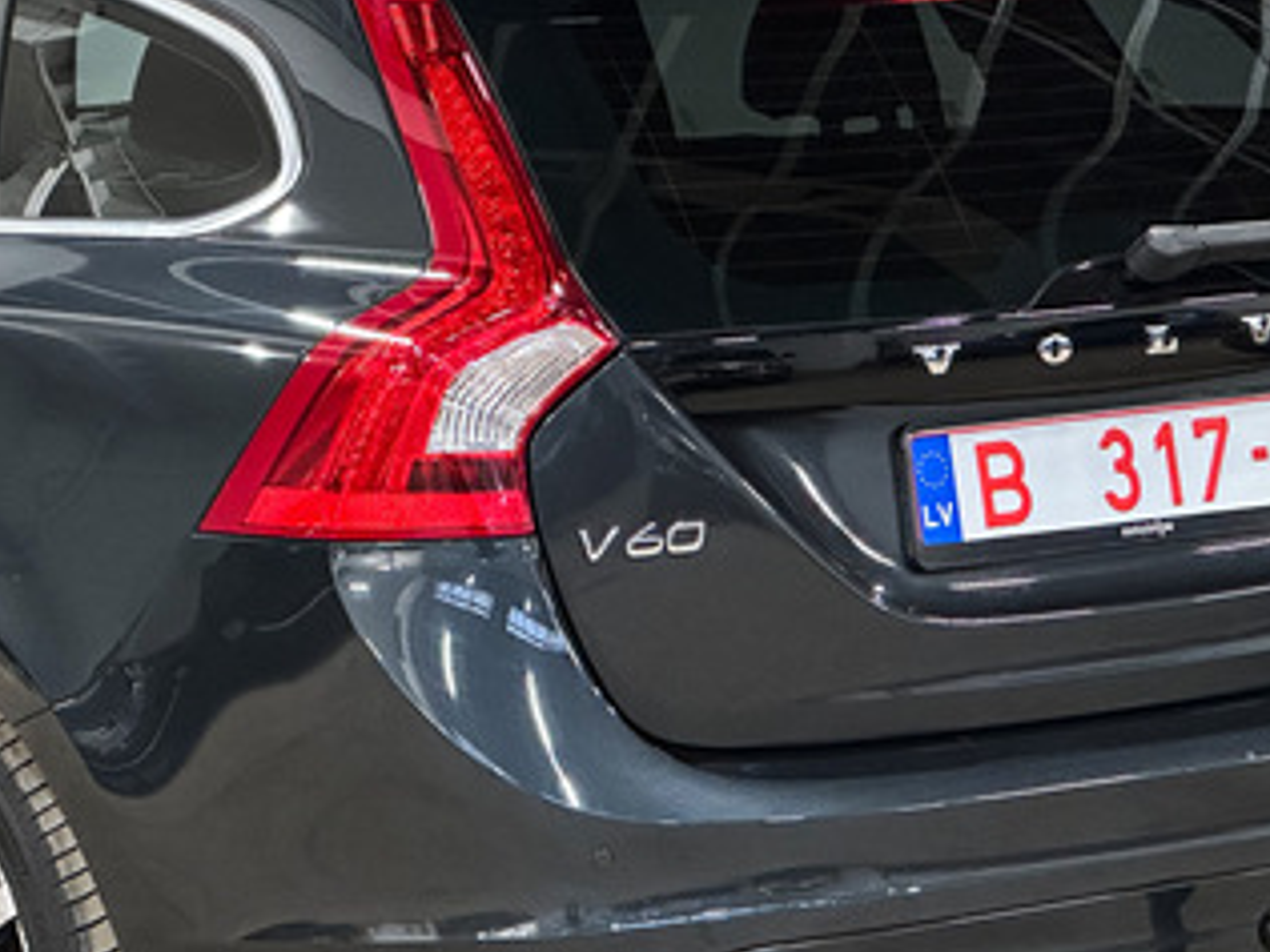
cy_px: 542
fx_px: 5356
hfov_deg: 13.5
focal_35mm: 146
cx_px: 522
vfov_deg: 10.2
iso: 800
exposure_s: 1/35
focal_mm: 9
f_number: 2.8
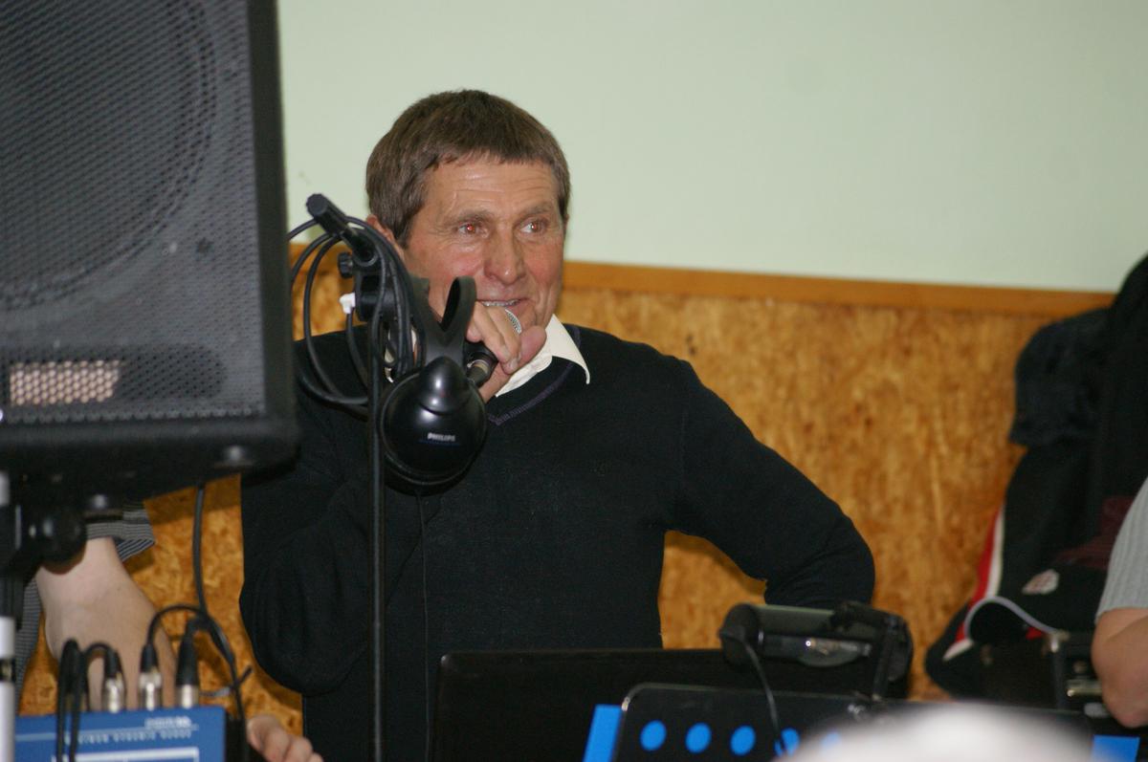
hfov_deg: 10.2
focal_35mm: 202
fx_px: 6450
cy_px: 381
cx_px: 574
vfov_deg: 6.8
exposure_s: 1/125
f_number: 4.5
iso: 400
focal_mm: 135
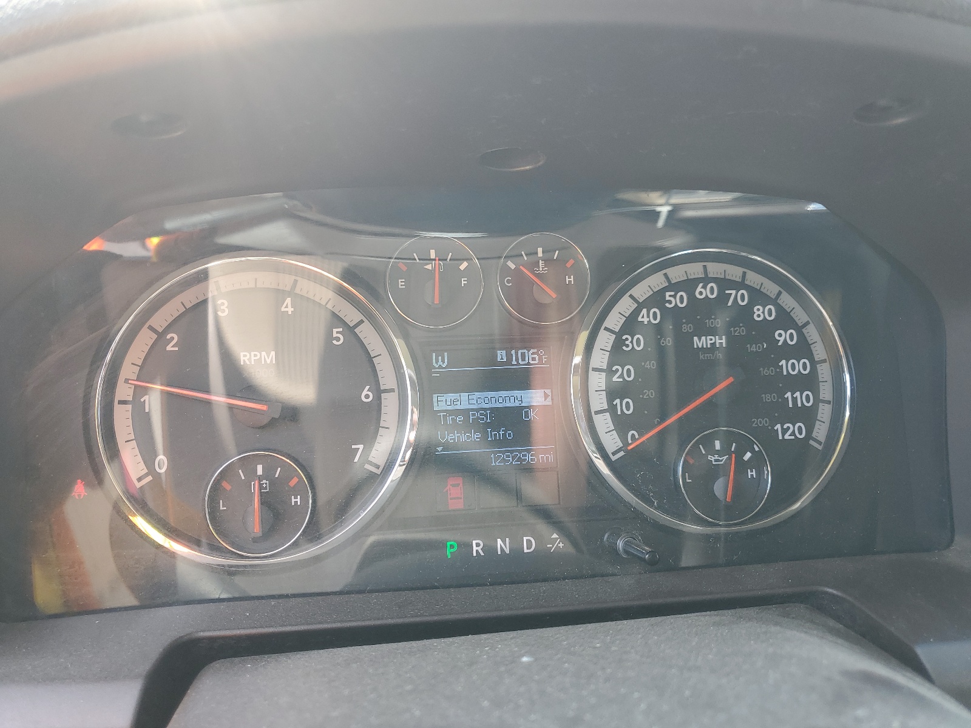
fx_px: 729
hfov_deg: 67.3
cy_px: 364
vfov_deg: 53.1
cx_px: 486
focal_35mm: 26
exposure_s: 1/172
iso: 50
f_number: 1.5
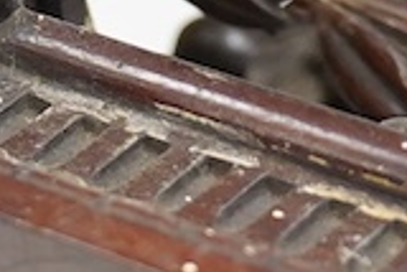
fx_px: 3576
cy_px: 503
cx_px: -39
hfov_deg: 6.5
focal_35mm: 316
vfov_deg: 4.3
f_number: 4.5
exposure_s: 1/160
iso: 2500
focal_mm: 30
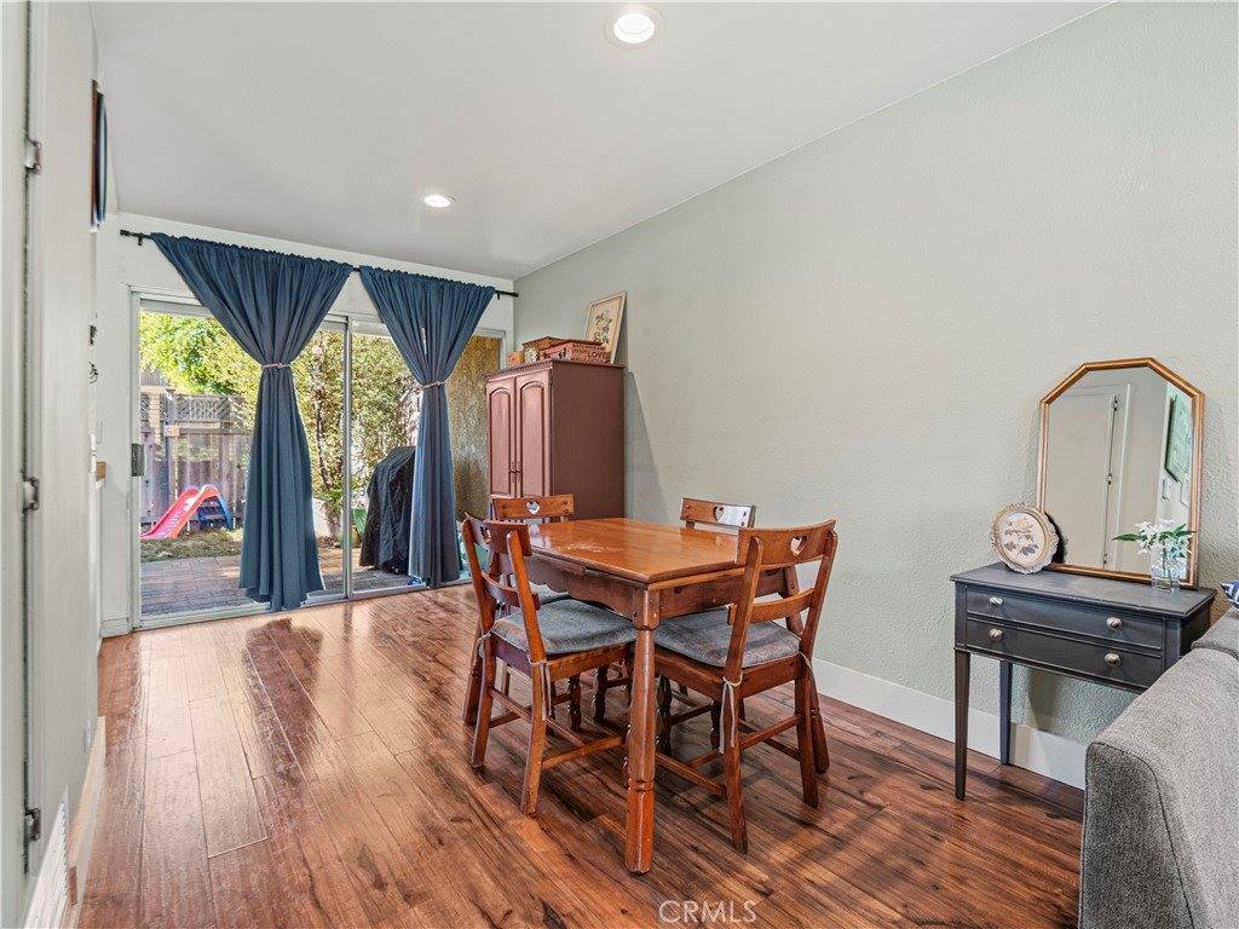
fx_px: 573
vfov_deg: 78.1
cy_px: 464
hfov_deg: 94.5
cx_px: 620
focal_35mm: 16
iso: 200
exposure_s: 1/4
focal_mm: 8
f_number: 4
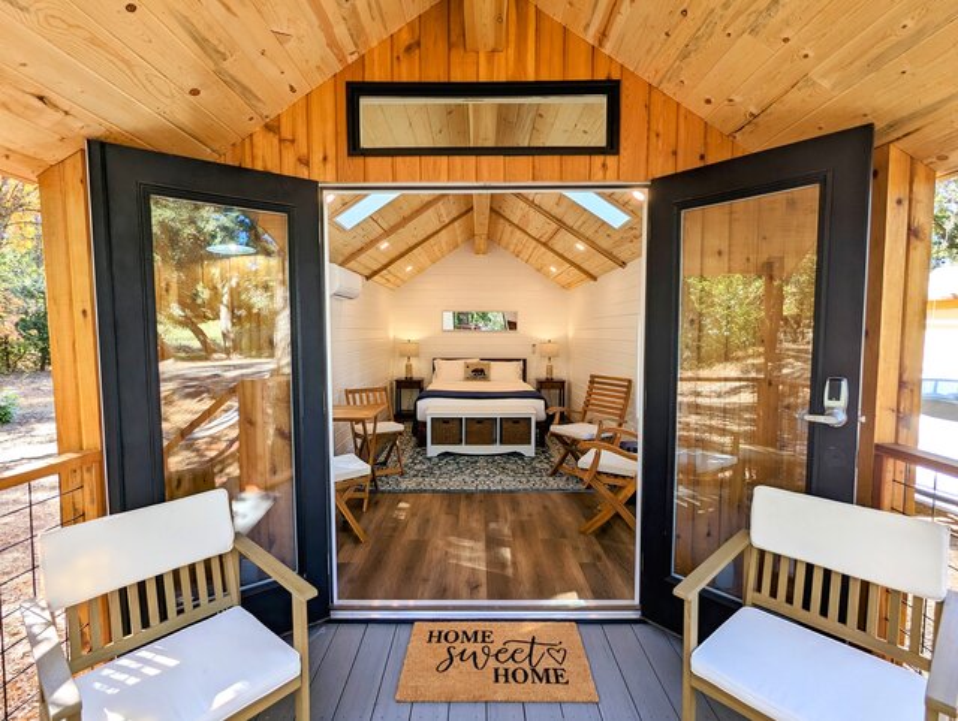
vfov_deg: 78.3
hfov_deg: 94.4
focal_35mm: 16
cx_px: 479
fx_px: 443
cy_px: 360
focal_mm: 2.35
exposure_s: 1/162
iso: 48
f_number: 2.2
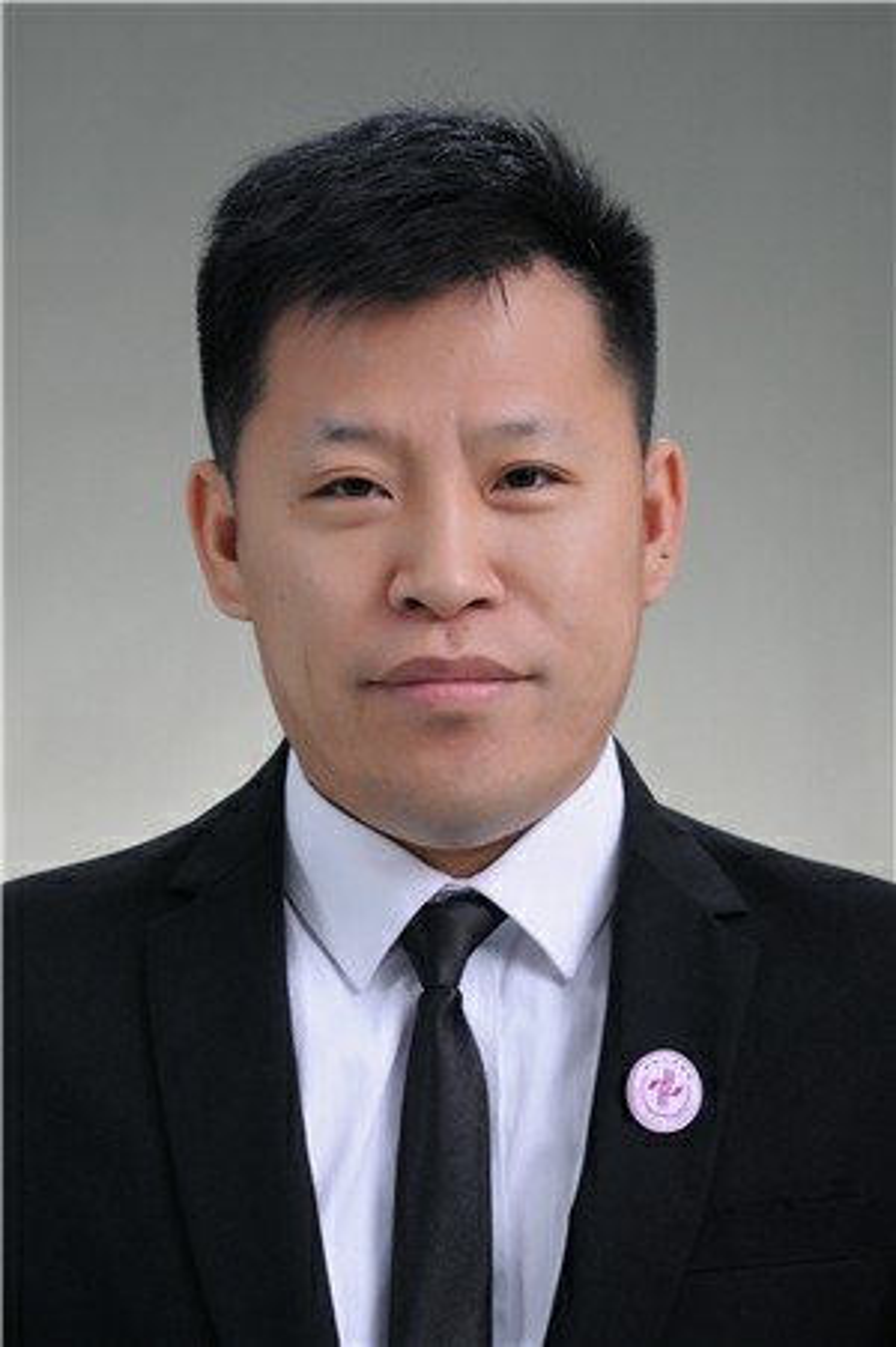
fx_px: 4767
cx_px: 448
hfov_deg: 10.7
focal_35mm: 128
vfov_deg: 16.1
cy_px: 674
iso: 160
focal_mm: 85
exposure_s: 1/125
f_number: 5.6
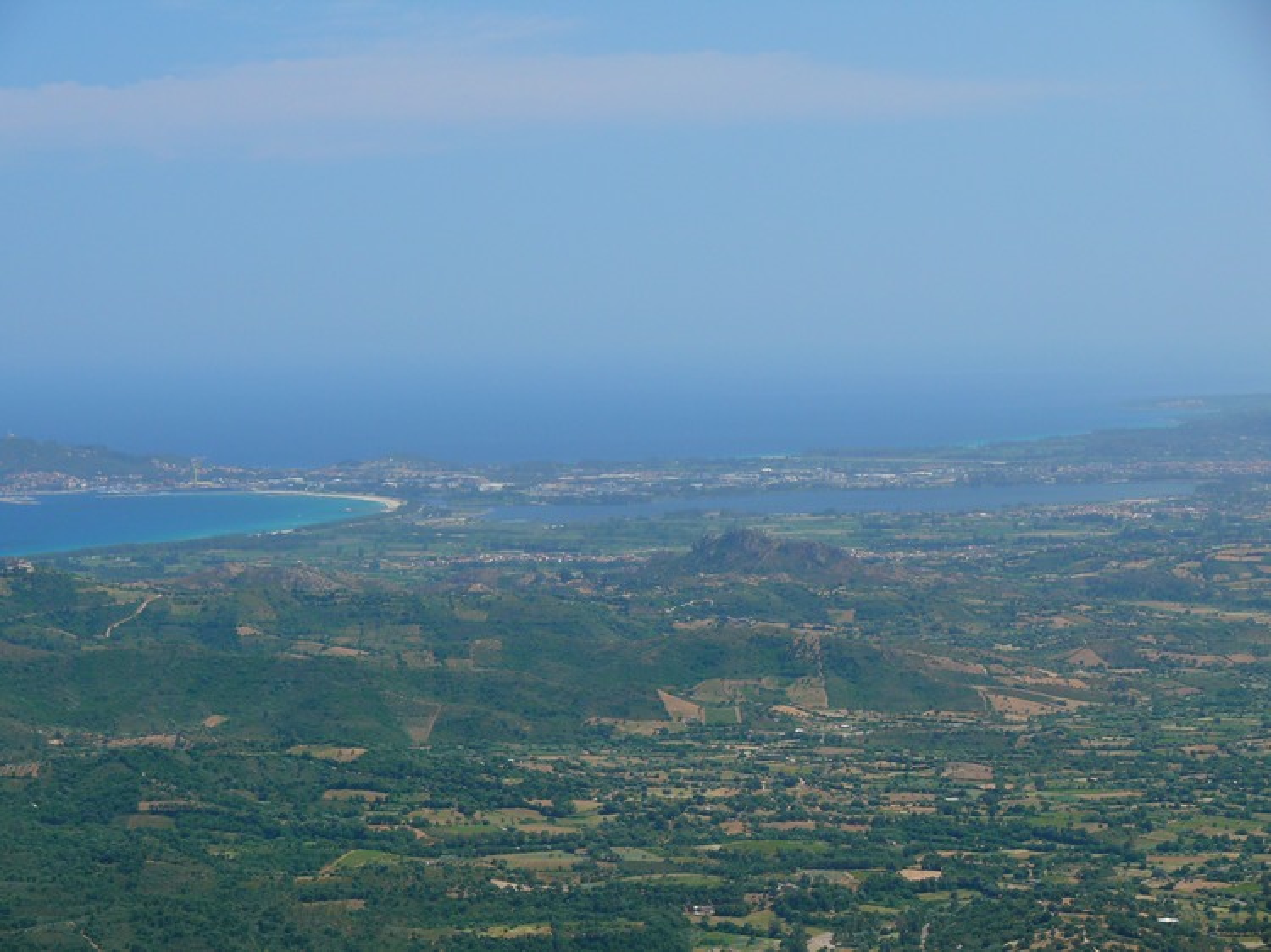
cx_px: 636
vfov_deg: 11.9
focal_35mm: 125
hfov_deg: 15.8
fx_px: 4588
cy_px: 476
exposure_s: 1/200
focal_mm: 26.5
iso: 100
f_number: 5
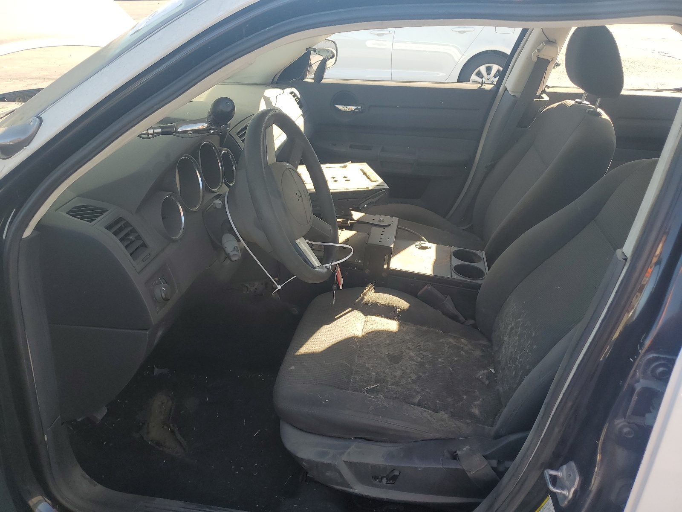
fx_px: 512
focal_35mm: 26
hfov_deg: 67.3
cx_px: 341
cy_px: 256
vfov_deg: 53.1
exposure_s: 1/476
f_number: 1.5
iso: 50
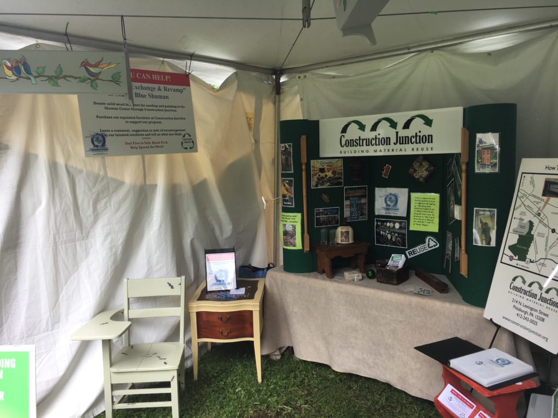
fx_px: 467
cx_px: 279
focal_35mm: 29
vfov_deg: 48.2
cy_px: 209
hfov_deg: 61.7
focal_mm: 4.15
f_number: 2.2
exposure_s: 1/127
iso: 25
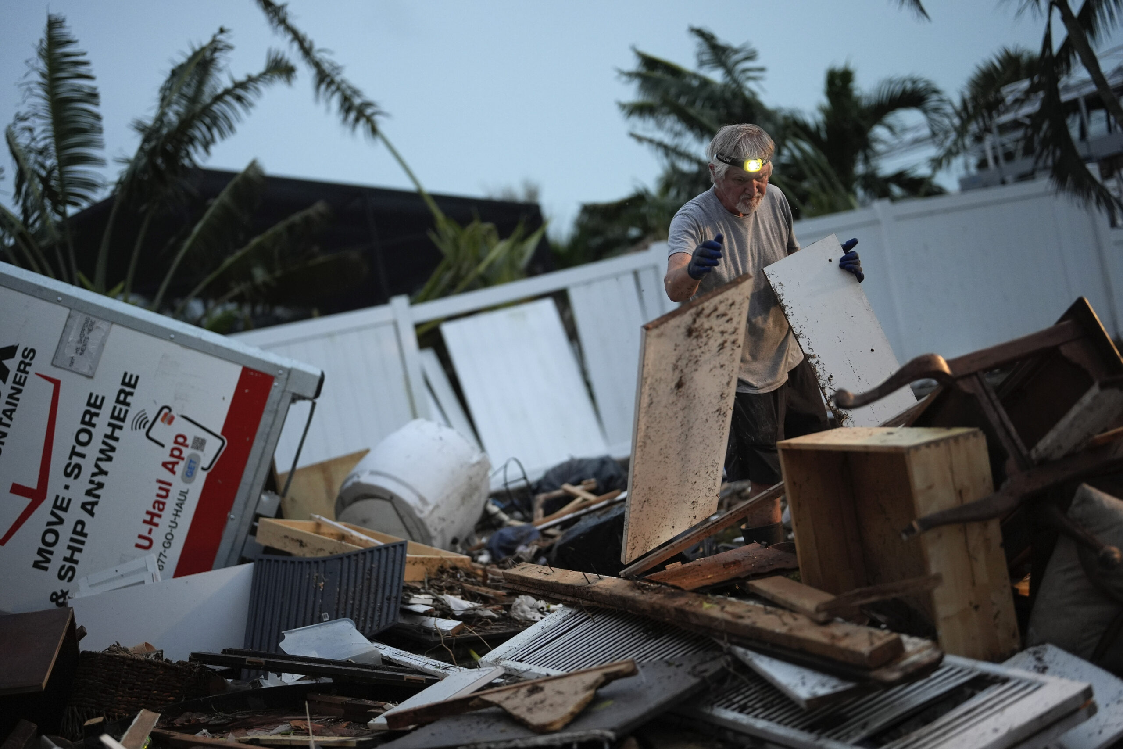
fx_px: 1560
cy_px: 374
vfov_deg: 27.0
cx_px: 562
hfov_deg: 39.6
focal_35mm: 50
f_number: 1.2
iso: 1600
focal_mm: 50
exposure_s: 1/1000
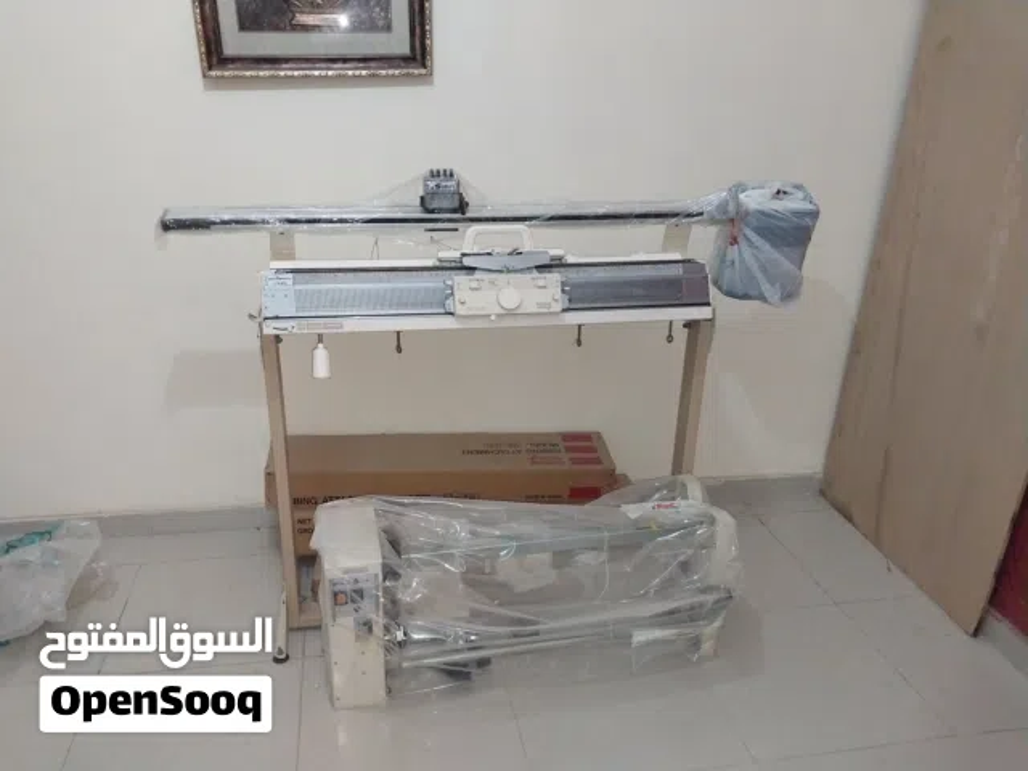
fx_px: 772
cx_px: 514
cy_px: 386
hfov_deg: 67.3
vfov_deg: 53.1
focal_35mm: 26
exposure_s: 1/33
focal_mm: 4
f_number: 1.8
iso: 320
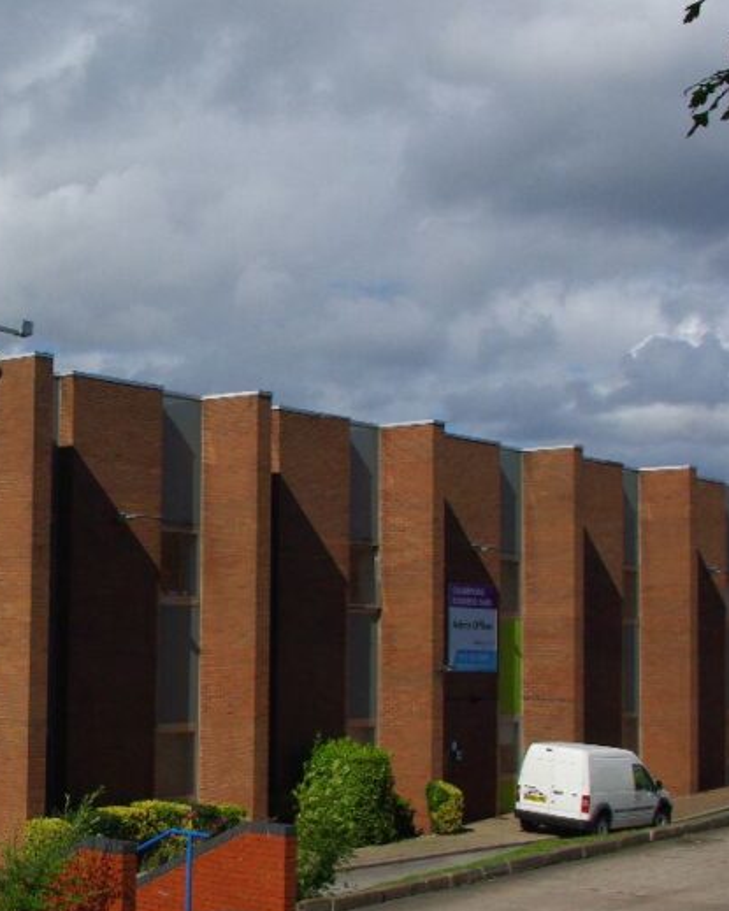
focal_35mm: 63
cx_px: -137
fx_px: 1700
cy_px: 543
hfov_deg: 22.4
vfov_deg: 30.0
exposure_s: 1/750
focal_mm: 23.13
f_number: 13
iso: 400
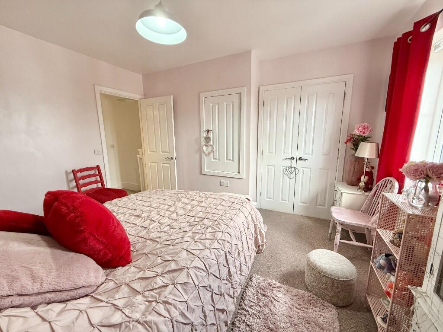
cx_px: 222
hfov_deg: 102.1
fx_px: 179
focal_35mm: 14
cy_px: 166
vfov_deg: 85.7
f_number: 2.2
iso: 200
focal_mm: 2.22
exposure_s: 1/99
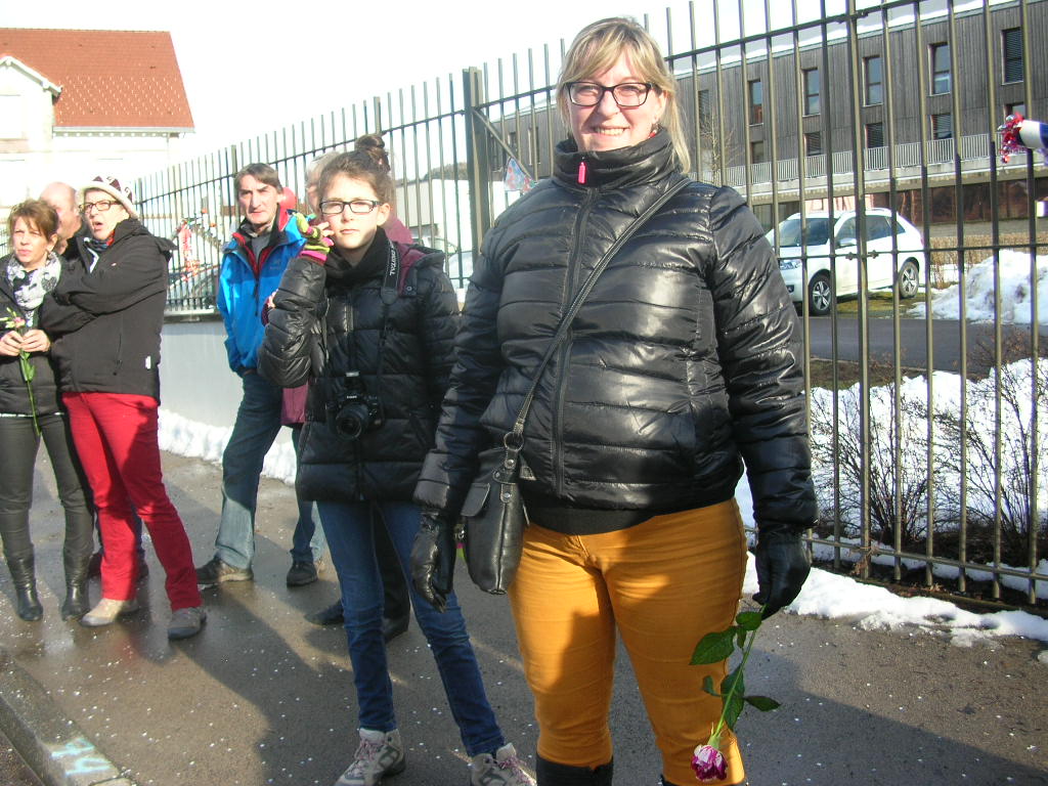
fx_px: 1060
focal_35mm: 35
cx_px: 524
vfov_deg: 40.7
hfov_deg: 52.6
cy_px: 393
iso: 50
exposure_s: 1/352
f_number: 2.8
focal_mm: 5.8
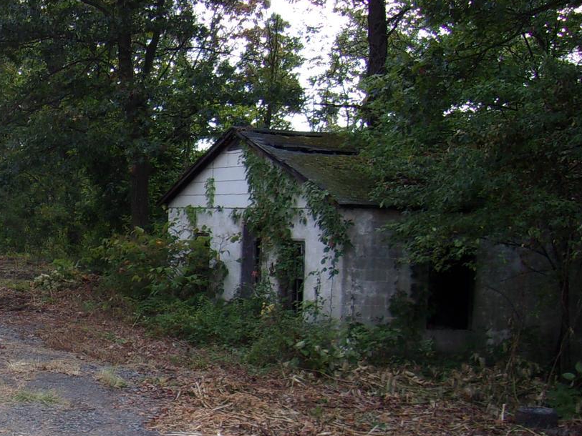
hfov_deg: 27.4
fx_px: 1143
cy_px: 237
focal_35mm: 68
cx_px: 42
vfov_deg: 21.6
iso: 80
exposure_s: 1/280
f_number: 3
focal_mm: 4.9
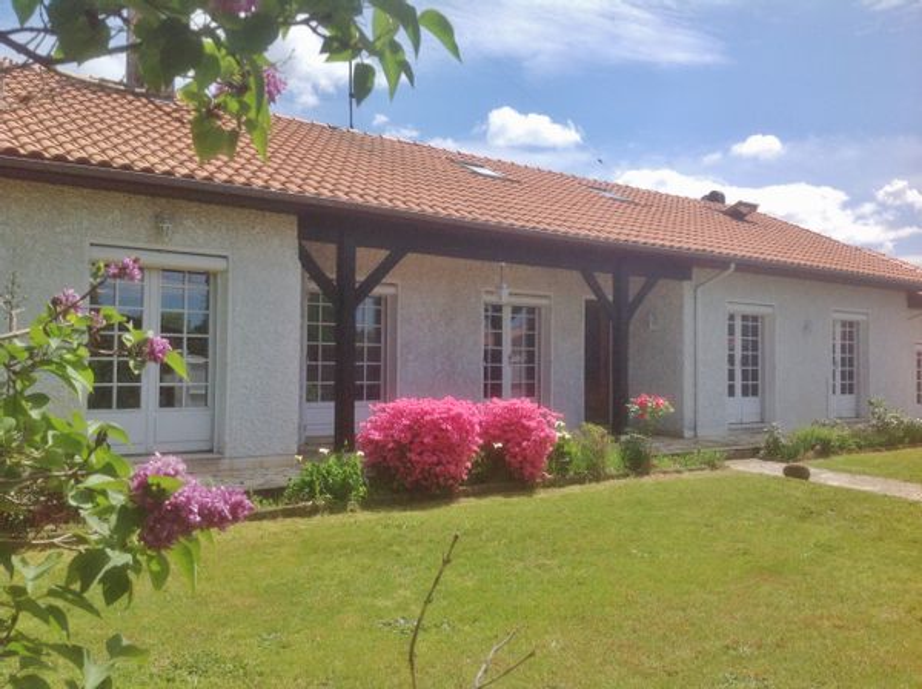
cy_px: 344
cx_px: 461
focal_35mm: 35
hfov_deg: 52.7
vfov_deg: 40.6
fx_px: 931
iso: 50
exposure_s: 1/2016
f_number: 2.4
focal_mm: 4.28
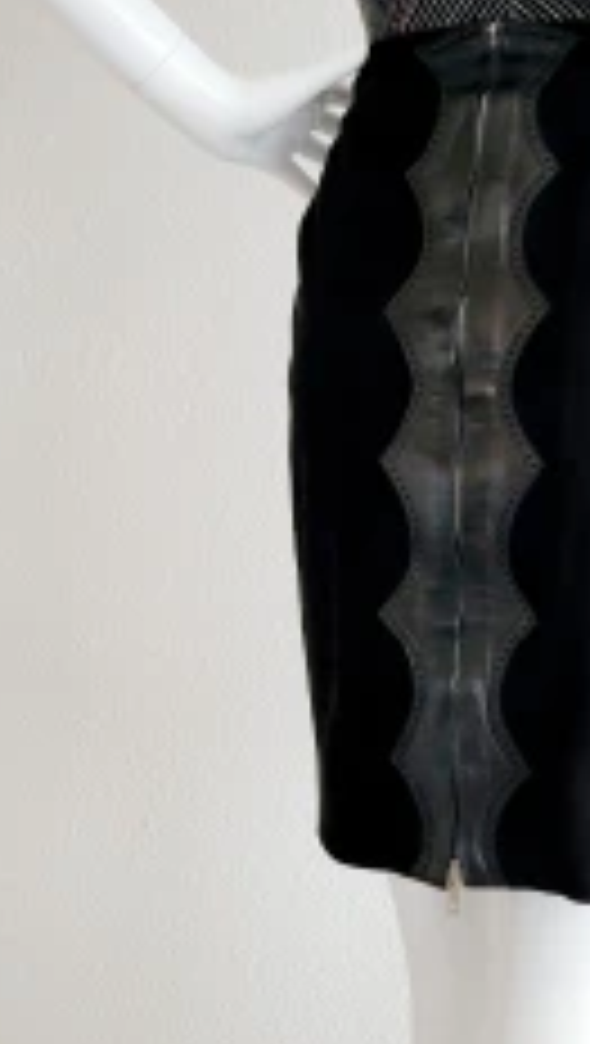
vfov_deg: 45.4
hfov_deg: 25.8
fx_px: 1248
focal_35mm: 45
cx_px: 531
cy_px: 495
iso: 320
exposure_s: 1/120
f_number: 1.8
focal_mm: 6.7
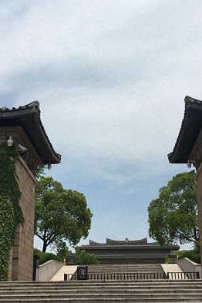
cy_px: 136
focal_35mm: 46
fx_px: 387
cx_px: 103
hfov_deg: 29.2
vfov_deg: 42.7
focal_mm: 4.15
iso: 25
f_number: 2.2
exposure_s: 1/2959
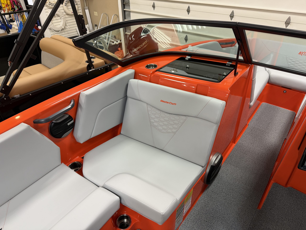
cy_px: 115
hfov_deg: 71.6
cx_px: 153
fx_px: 212
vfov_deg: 56.8
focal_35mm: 24
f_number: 1.78
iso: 100
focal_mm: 6.76
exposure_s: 1/60
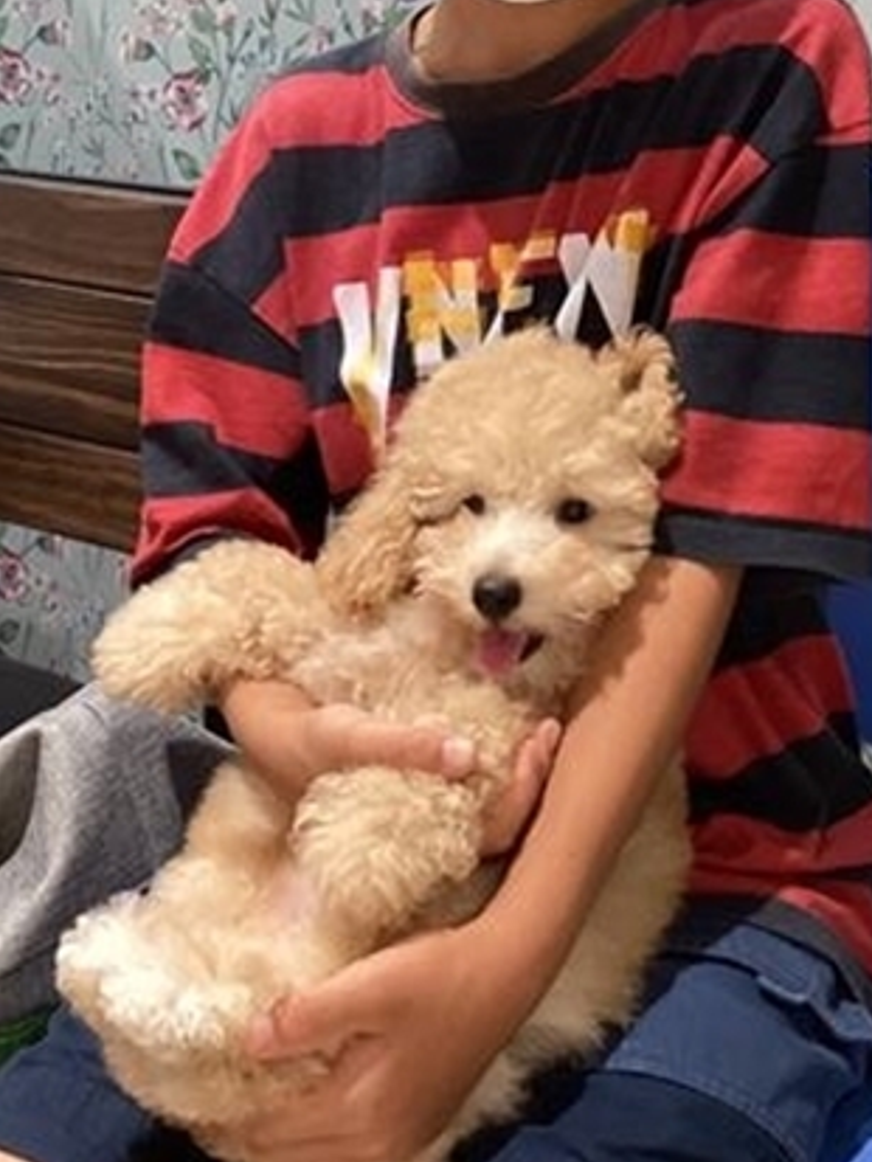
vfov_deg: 31.5
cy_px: 262
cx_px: 498
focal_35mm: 60
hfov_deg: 24.4
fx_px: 2014
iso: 250
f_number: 2.4
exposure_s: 1/60
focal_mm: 3.3
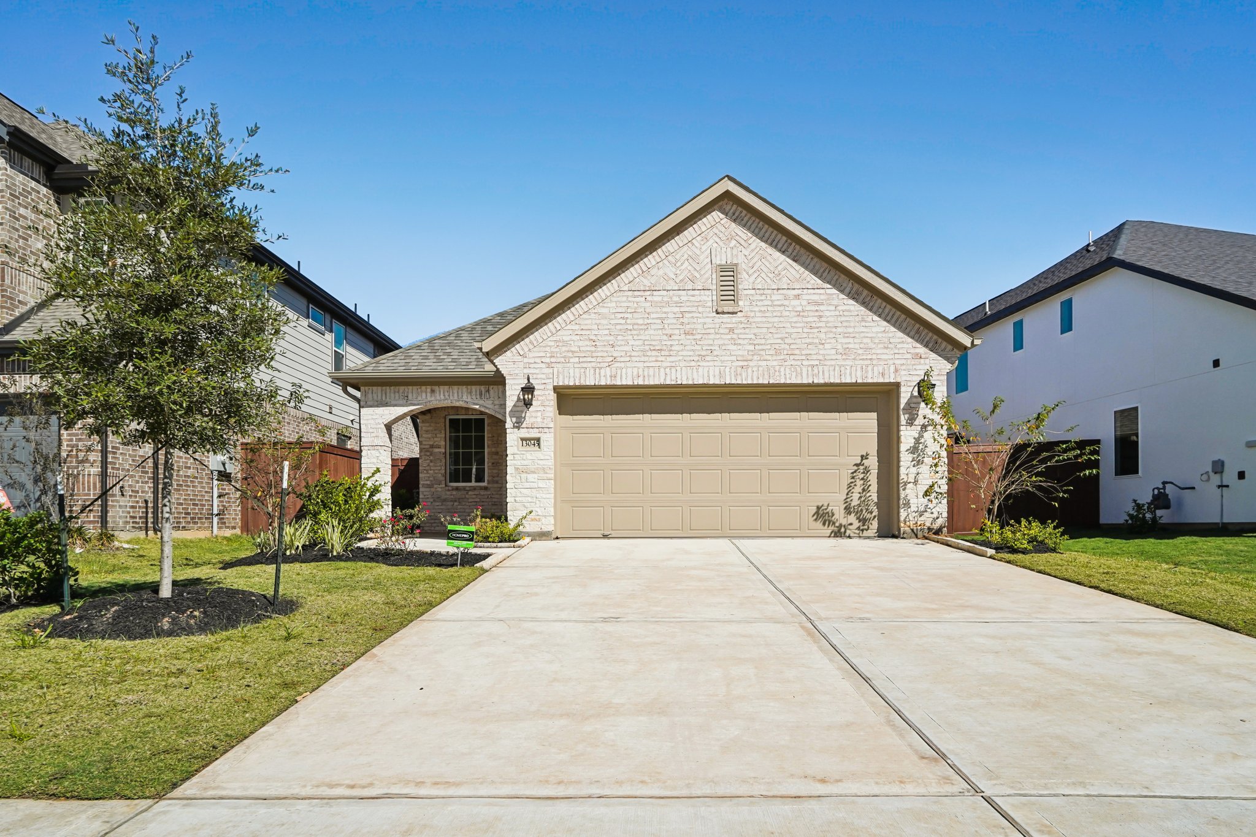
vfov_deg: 53.1
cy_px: 418
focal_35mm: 24
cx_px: 628
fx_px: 837
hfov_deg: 73.7
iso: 500
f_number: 8
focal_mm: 24
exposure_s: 1/2500
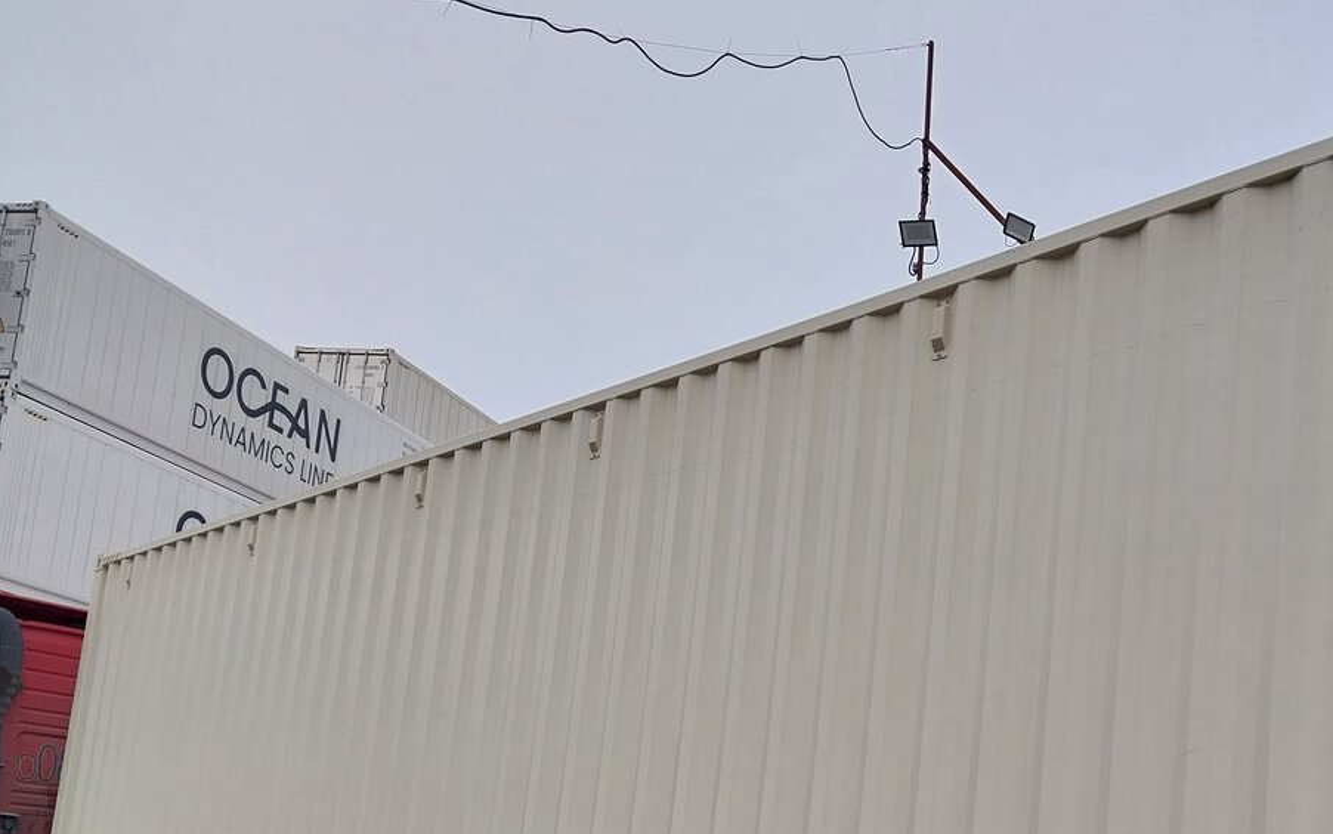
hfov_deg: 43.3
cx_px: 1051
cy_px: 691
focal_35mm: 44
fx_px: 1599
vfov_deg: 28.5
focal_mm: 4
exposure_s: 1/163
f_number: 1.8
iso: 20
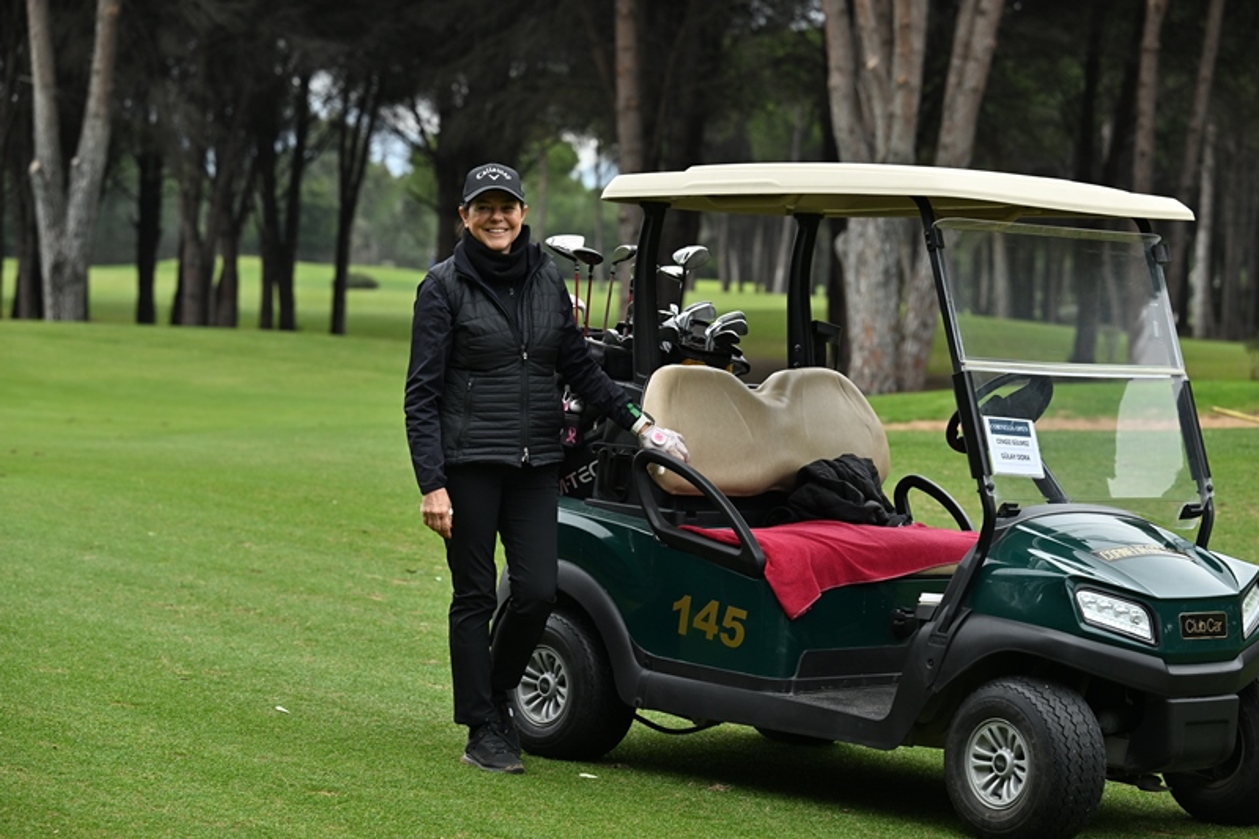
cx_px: 630
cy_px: 420
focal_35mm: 105
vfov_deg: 13.0
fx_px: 3671
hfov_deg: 19.5
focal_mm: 105
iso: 800
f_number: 4.5
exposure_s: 1/640
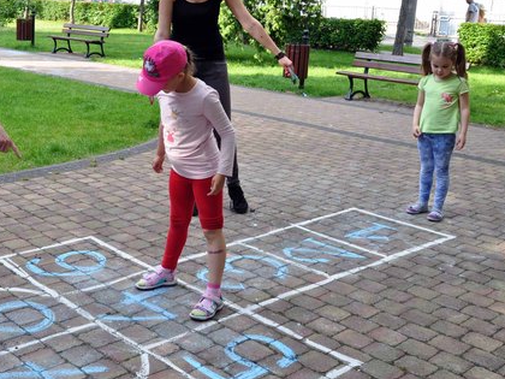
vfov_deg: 29.6
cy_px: 160
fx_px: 715
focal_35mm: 49
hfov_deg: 38.1
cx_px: 135
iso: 200
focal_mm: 22
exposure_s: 1/125
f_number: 9
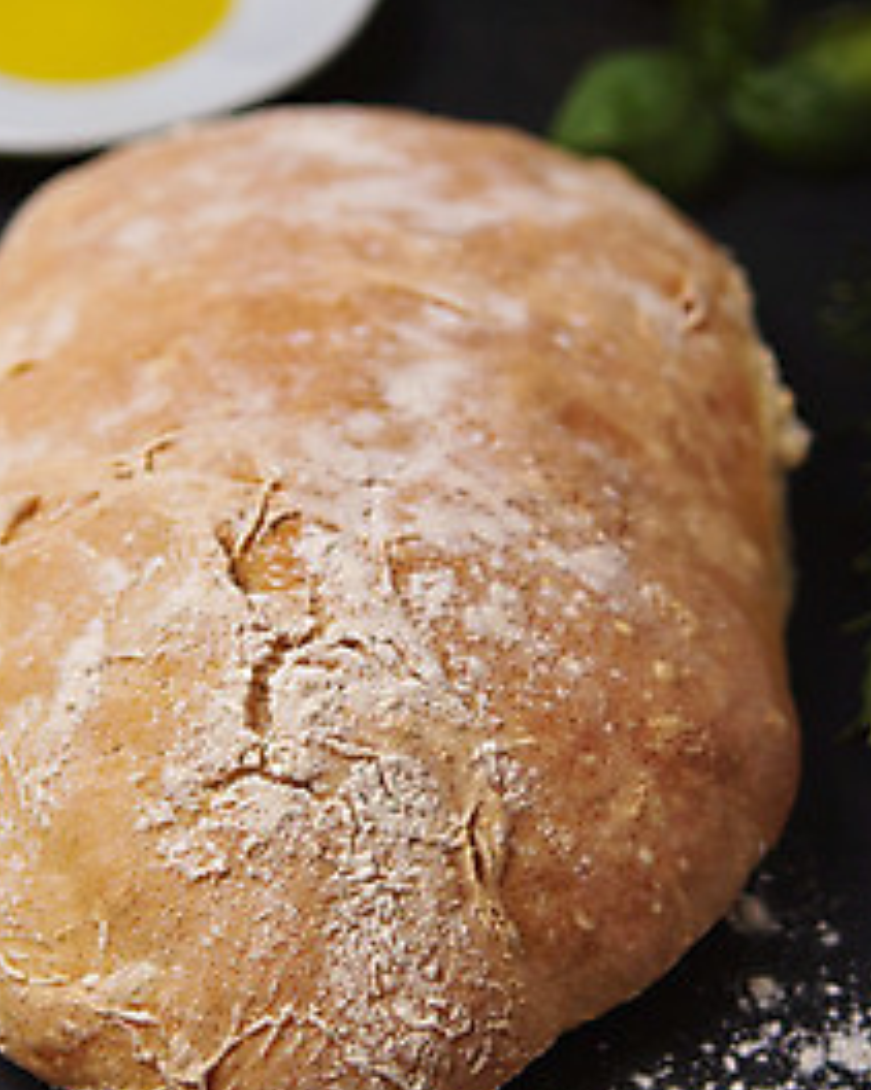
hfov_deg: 14.3
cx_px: 386
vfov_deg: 17.8
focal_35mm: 108
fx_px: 3482
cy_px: 491
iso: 50
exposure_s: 1/160
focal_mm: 45
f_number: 3.5
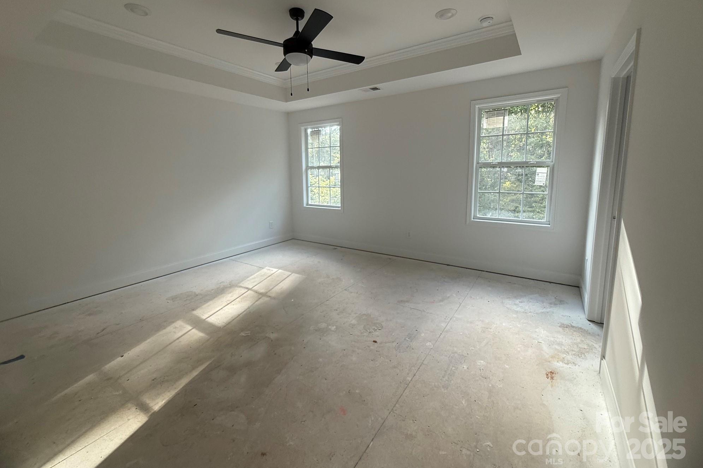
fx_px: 293
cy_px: 207
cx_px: 350
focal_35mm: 15
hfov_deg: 100.4
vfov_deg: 77.0
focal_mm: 2.22
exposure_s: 1/99
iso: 80
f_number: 2.2
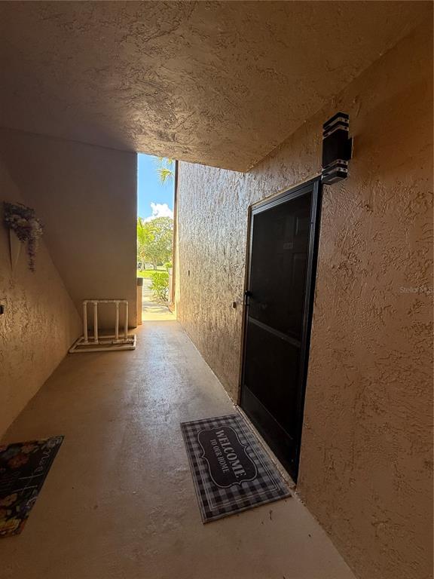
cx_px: 217
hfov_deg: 85.7
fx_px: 234
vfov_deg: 102.1
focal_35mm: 14
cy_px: 290
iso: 64
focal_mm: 2.22
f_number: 2.2
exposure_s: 1/210
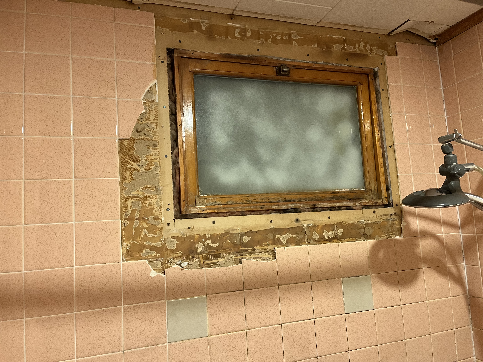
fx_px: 363
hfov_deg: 67.3
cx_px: 242
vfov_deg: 53.1
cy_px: 181
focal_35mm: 26
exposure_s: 1/60
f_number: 1.6
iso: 250
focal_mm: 5.1
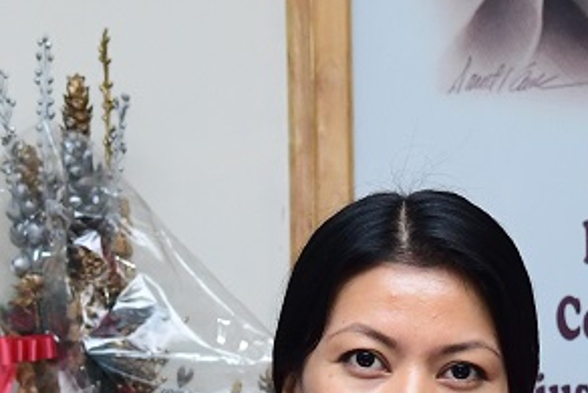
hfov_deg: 10.1
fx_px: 3333
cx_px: 387
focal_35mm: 204
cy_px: 85
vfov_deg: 6.7
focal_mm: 31
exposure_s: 1/160
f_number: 4
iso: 1000
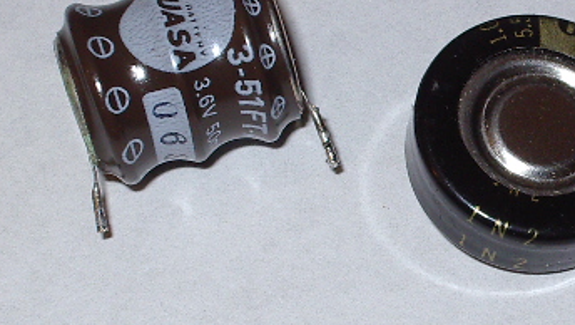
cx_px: 510
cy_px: 181
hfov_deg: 13.8
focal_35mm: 154
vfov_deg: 7.9
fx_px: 2349
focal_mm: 11.5
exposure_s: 1/80
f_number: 6.9
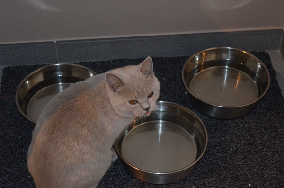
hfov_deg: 24.7
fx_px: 649
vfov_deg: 16.5
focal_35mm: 82
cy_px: 94
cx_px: 142
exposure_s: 1/60
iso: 3200
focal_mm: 55
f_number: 5.6
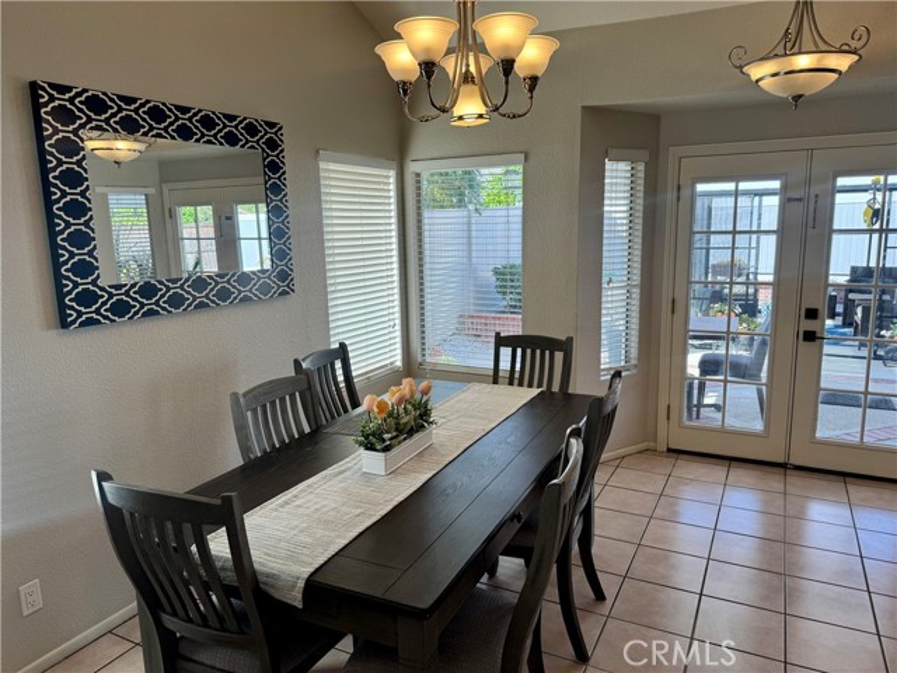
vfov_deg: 56.8
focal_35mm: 24
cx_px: 448
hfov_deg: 71.6
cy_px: 336
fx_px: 622
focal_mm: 6.76
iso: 80
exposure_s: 1/370
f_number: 1.78
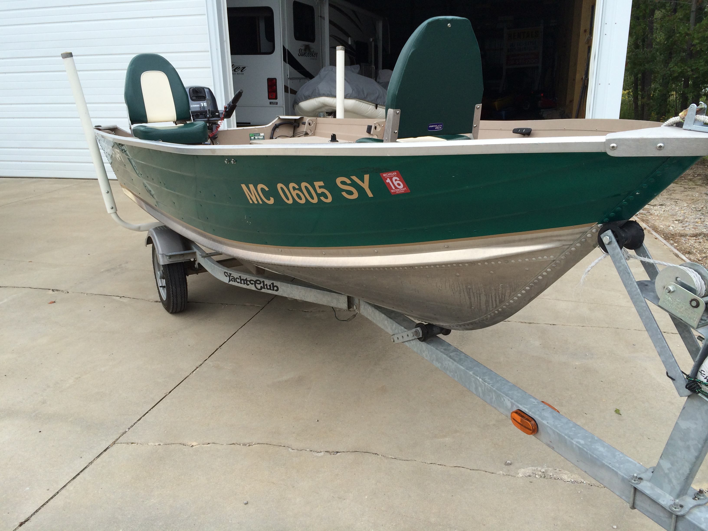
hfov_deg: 60.0
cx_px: 354
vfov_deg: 46.8
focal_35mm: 30
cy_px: 266
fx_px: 614
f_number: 2.2
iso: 32
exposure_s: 1/570
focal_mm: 4.12
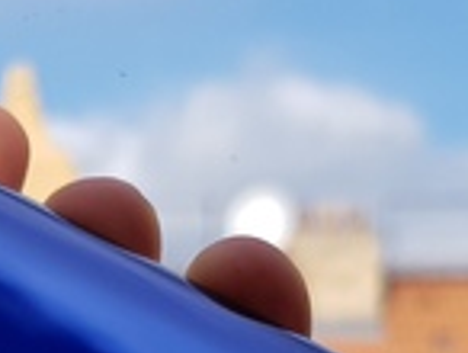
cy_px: 579
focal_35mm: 152
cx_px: -135
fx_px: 2058
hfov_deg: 12.6
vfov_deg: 9.4
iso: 40
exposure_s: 1/1844
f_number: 1.7
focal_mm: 4.2
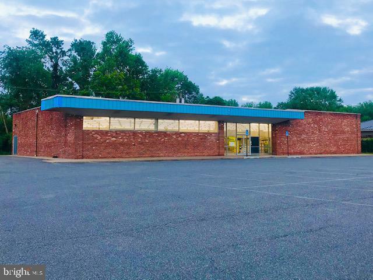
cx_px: 186
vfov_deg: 49.7
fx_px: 302
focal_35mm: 28
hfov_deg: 63.4
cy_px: 140
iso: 20
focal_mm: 3.99
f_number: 1.8
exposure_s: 1/120
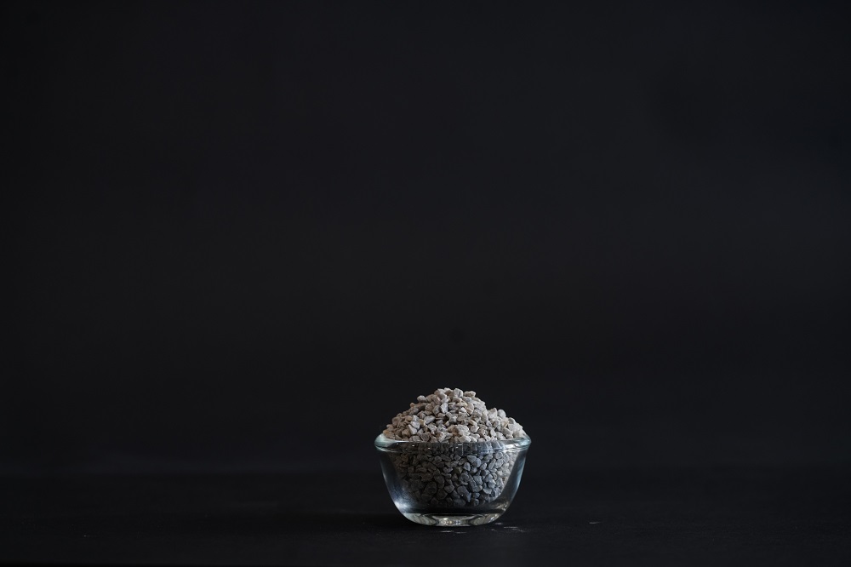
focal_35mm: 85
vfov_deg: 16.1
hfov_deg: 23.9
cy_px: 284
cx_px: 426
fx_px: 2009
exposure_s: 1/200
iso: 800
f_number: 5
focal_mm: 85
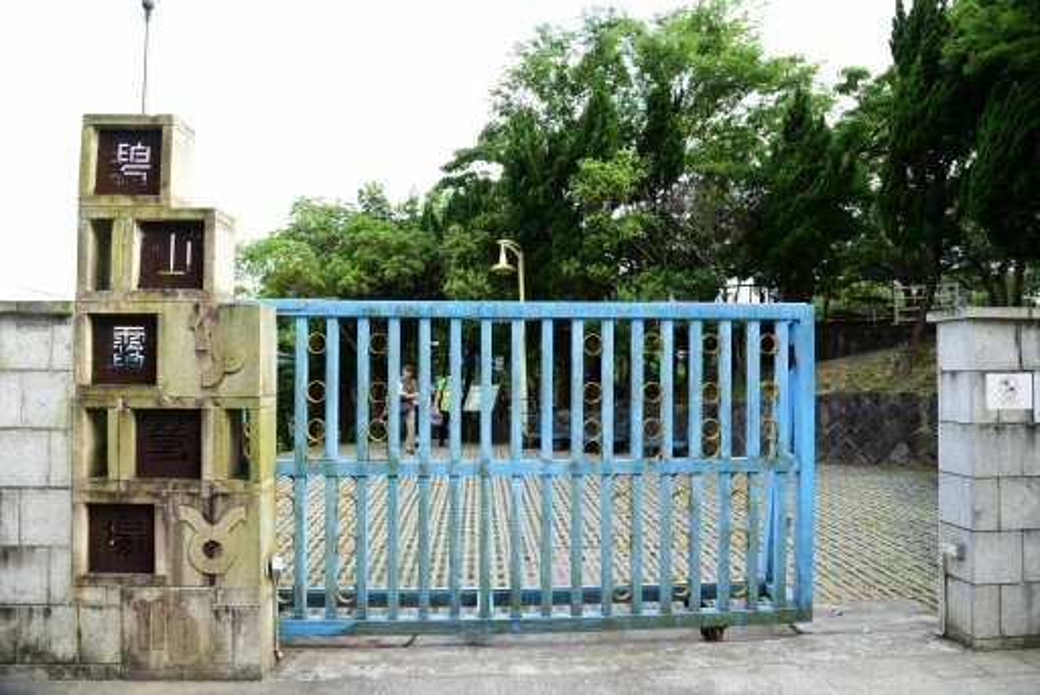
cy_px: 348
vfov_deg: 53.2
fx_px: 694
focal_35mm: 24
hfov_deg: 73.7
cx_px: 520
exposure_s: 1/200
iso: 320
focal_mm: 24
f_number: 5.6
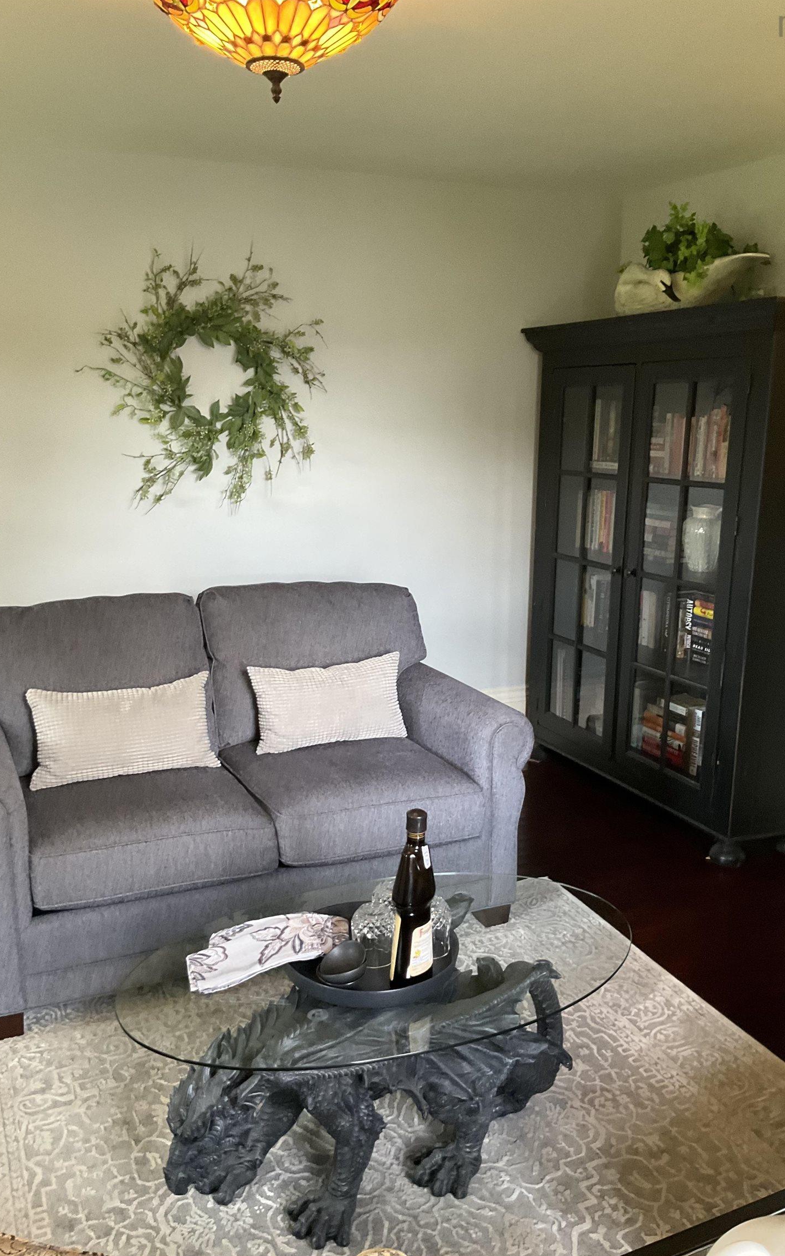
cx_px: 398
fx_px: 1061
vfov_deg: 61.2
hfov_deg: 40.6
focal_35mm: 31
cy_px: 630
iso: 200
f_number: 1.8
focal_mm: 3
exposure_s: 1/60
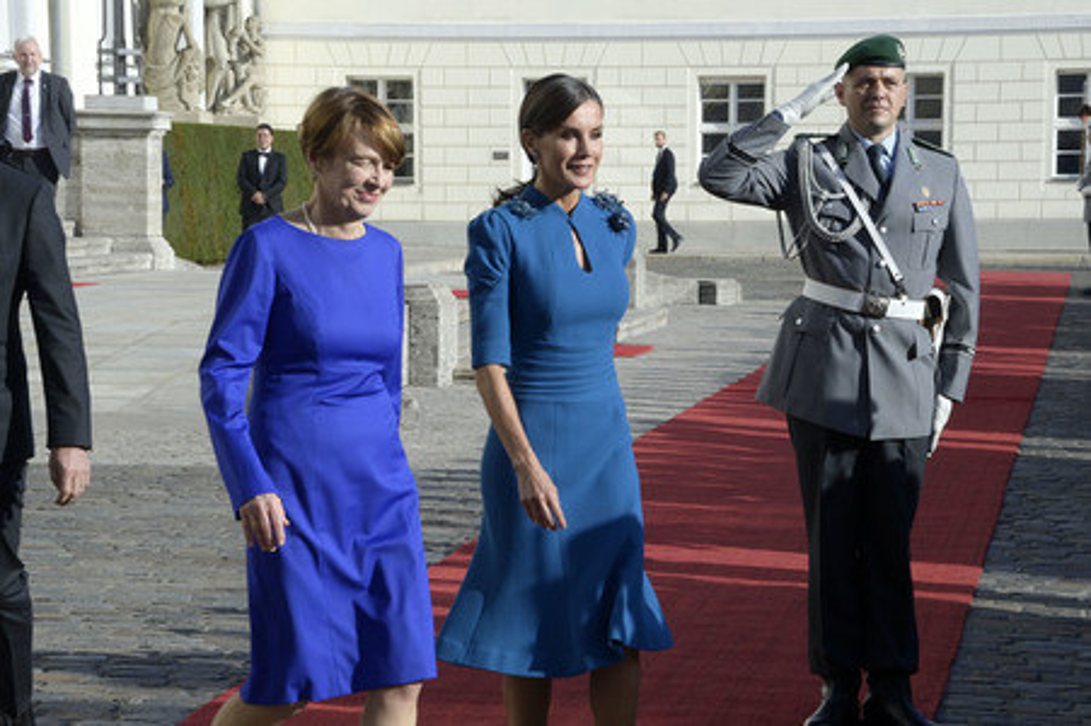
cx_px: 546
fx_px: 3785
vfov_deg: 11.0
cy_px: 363
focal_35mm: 125
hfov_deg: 16.4
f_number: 18
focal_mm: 125
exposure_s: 1/320
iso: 640
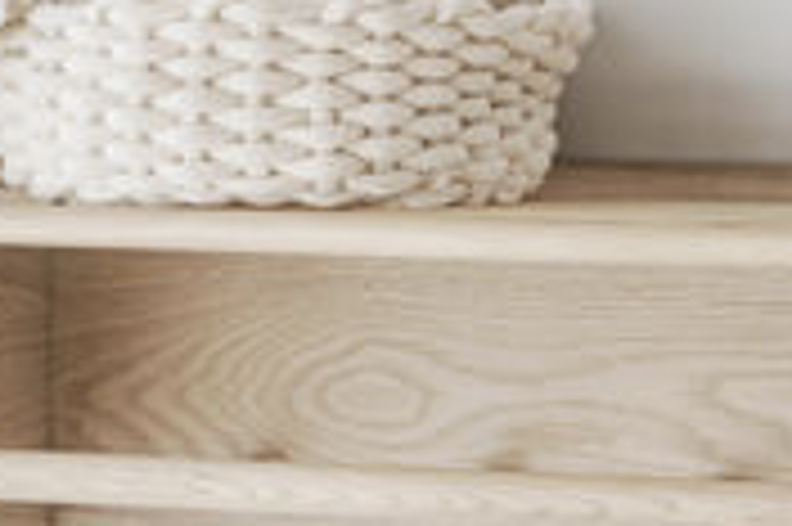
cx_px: 470
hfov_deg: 6.7
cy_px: 342
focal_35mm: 309
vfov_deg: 4.4
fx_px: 6792
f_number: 3.5
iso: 400
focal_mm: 85
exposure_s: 1/80
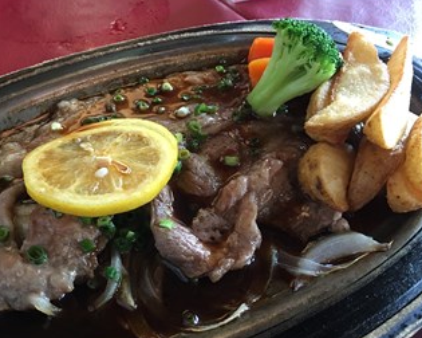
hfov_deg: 50.0
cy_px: 189
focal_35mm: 36
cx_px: 170
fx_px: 450
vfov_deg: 41.1
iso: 100
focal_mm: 4.15
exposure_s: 1/15
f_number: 2.2
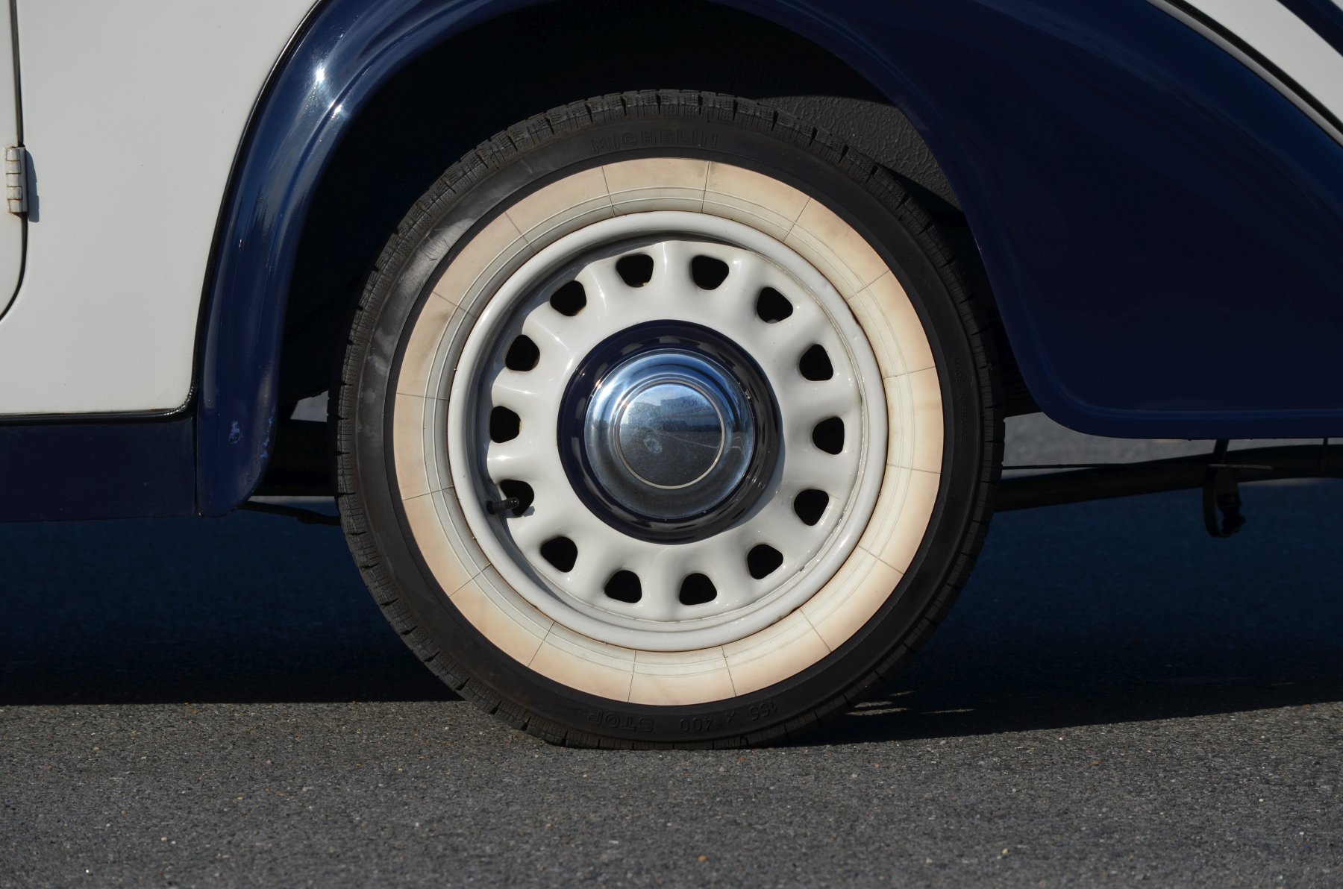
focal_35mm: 232
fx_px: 8655
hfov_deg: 8.9
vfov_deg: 5.9
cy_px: 444
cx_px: 672
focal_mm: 155
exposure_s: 1/1000
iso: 200
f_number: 8
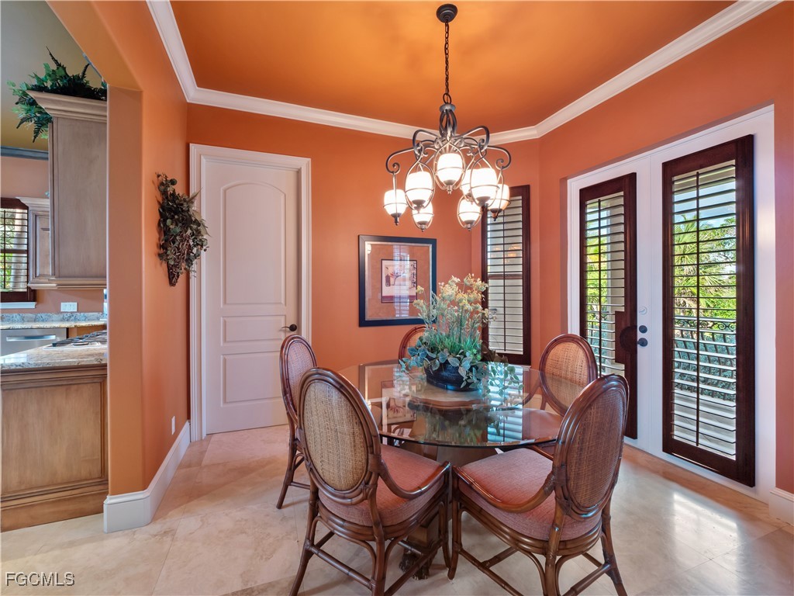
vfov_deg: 85.7
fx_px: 321
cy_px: 298
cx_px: 397
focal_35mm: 14
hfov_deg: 102.1
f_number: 7.1
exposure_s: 1/2
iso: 200
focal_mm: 7
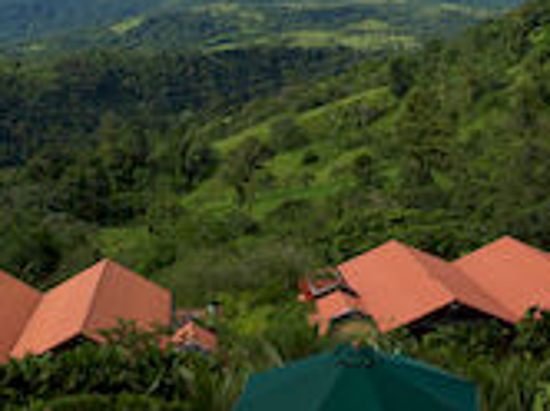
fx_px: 936
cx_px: 225
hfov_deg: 32.7
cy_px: -20
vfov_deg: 23.5
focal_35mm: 59
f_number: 9
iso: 100
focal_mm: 14
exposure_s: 1/200
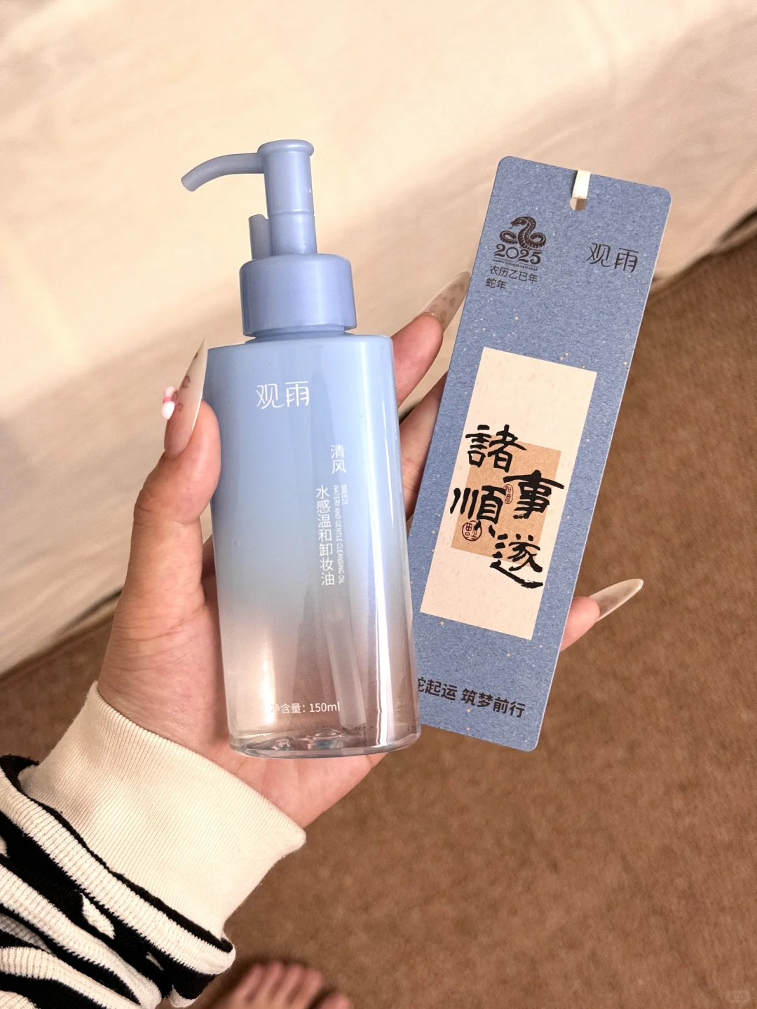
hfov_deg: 30.3
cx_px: 378
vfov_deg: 39.7
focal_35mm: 48
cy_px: 504
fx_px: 1400
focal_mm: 6.86
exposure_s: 1/33
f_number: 1.78
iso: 320
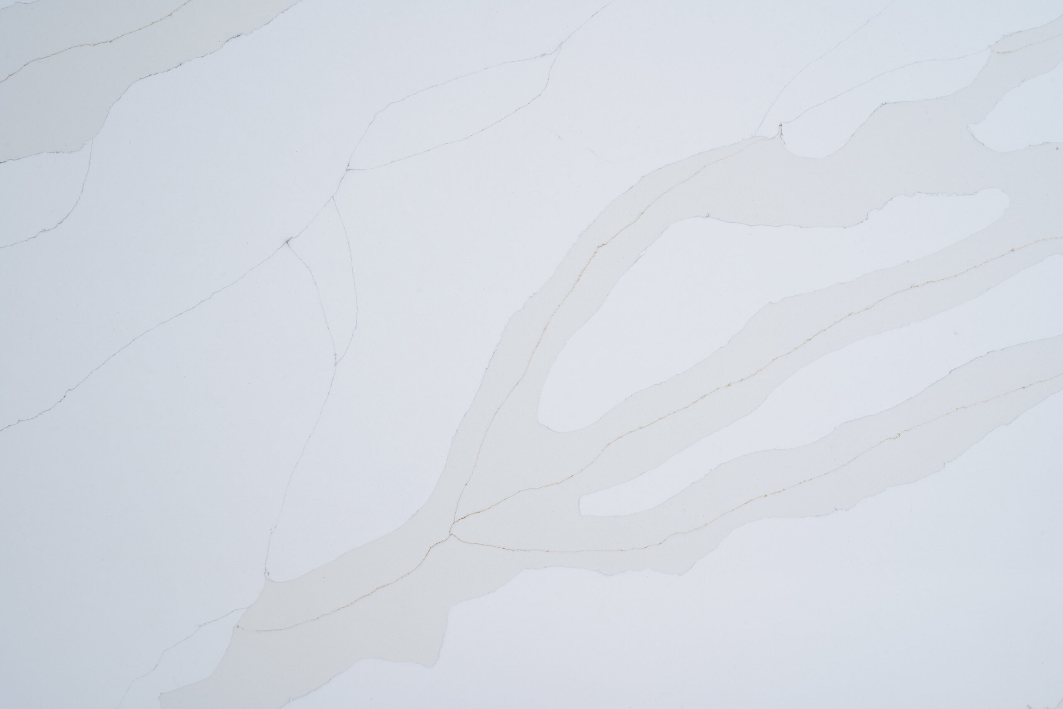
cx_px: 532
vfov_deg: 16.1
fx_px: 2510
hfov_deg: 23.9
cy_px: 354
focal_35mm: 85
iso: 100
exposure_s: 1
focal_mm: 85
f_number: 18
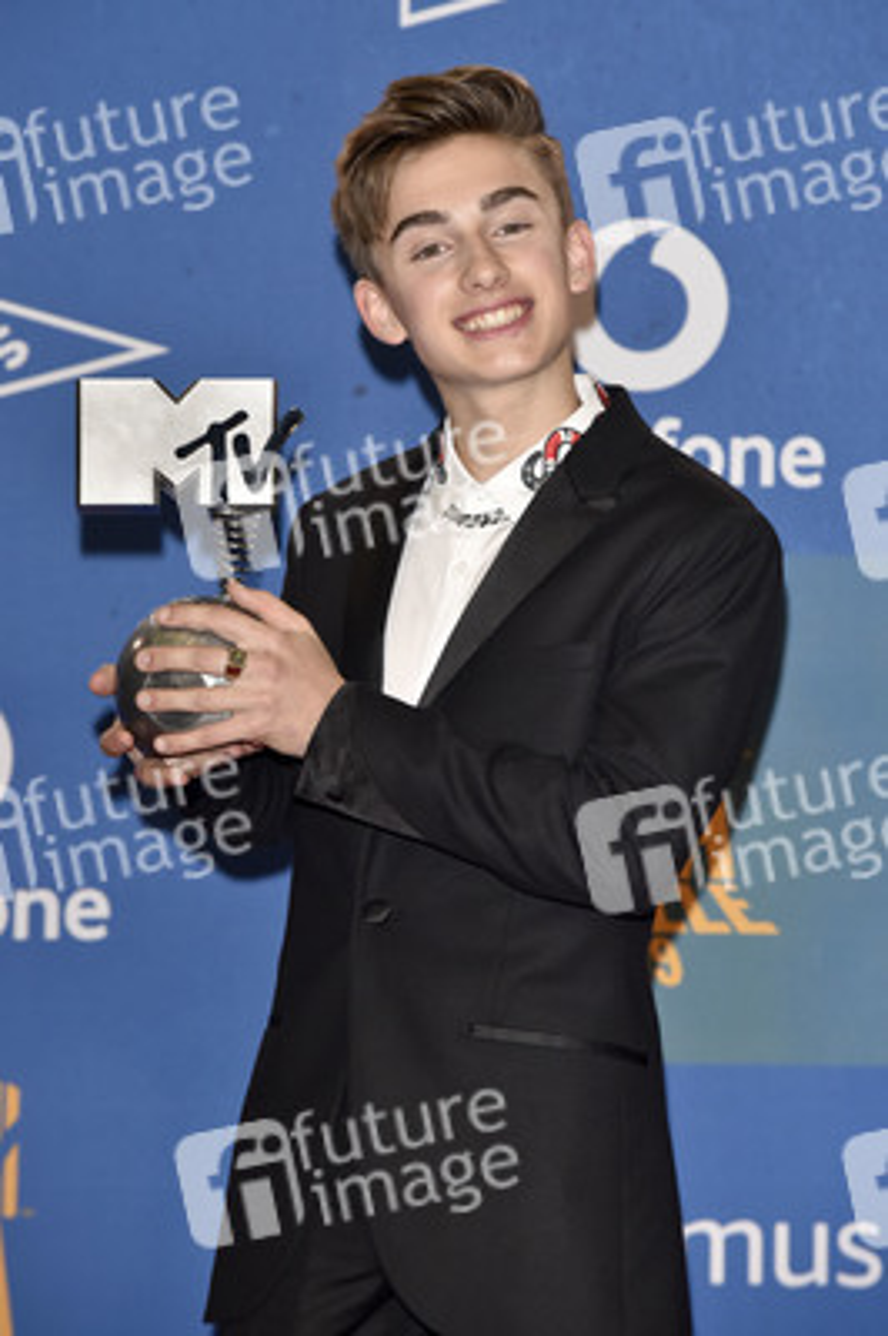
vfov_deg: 10.3
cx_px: 444
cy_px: 668
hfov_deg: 6.9
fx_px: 7412
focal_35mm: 200
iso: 1600
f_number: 6.3
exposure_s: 1/250
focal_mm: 200
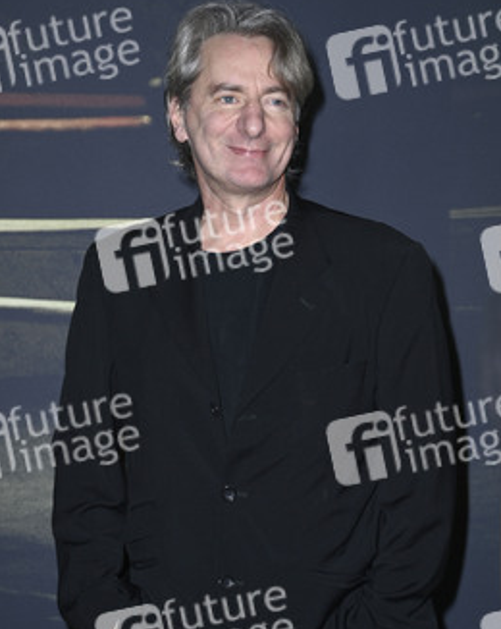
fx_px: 1968
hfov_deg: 14.5
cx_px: 250
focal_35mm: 106
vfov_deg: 18.1
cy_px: 343
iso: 400
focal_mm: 92
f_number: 5.6
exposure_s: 1/200
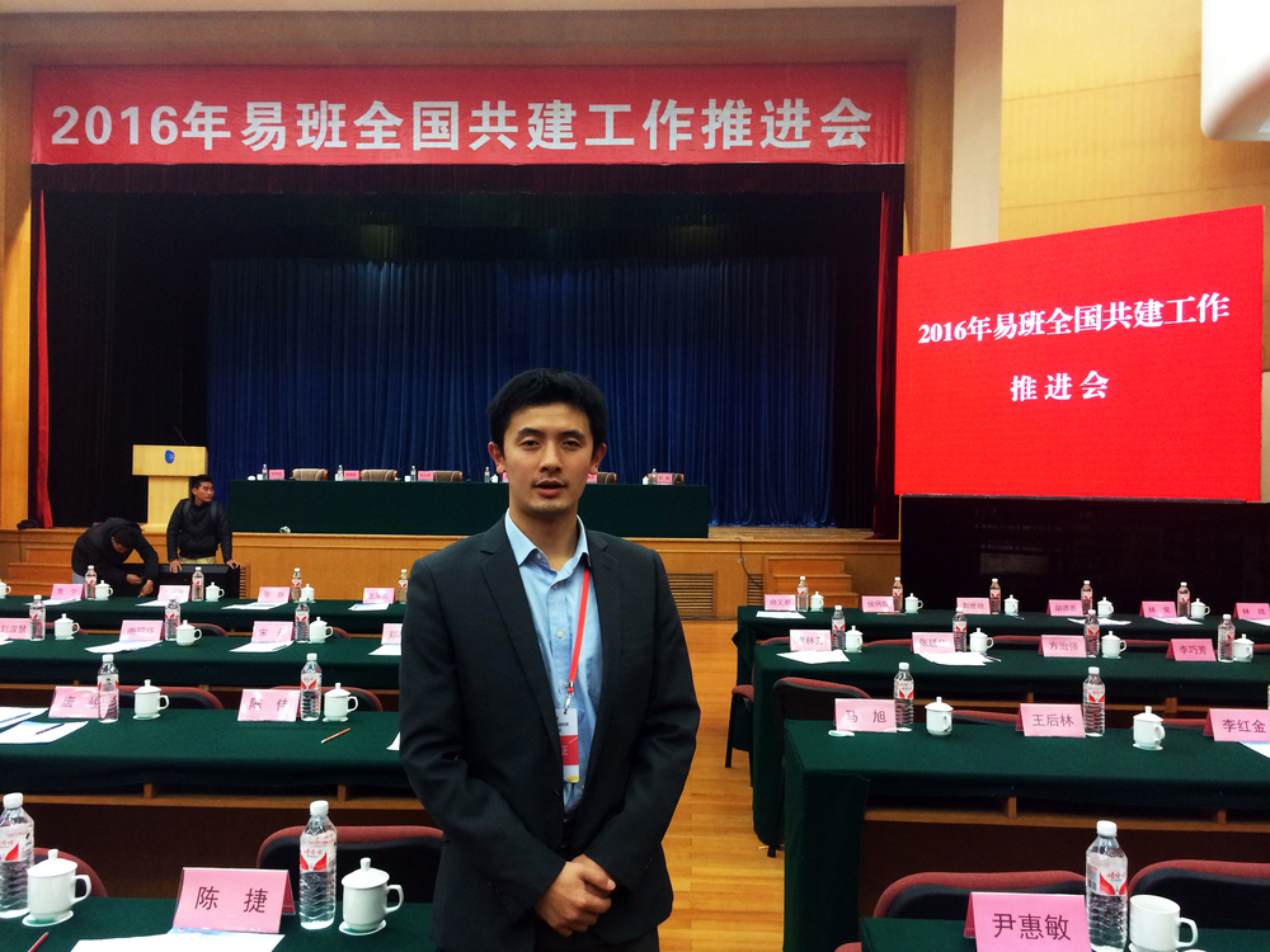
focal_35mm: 29
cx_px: 635
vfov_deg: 48.2
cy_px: 476
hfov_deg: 61.7
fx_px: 1064
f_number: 2.2
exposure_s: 1/33
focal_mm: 4.15
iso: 200
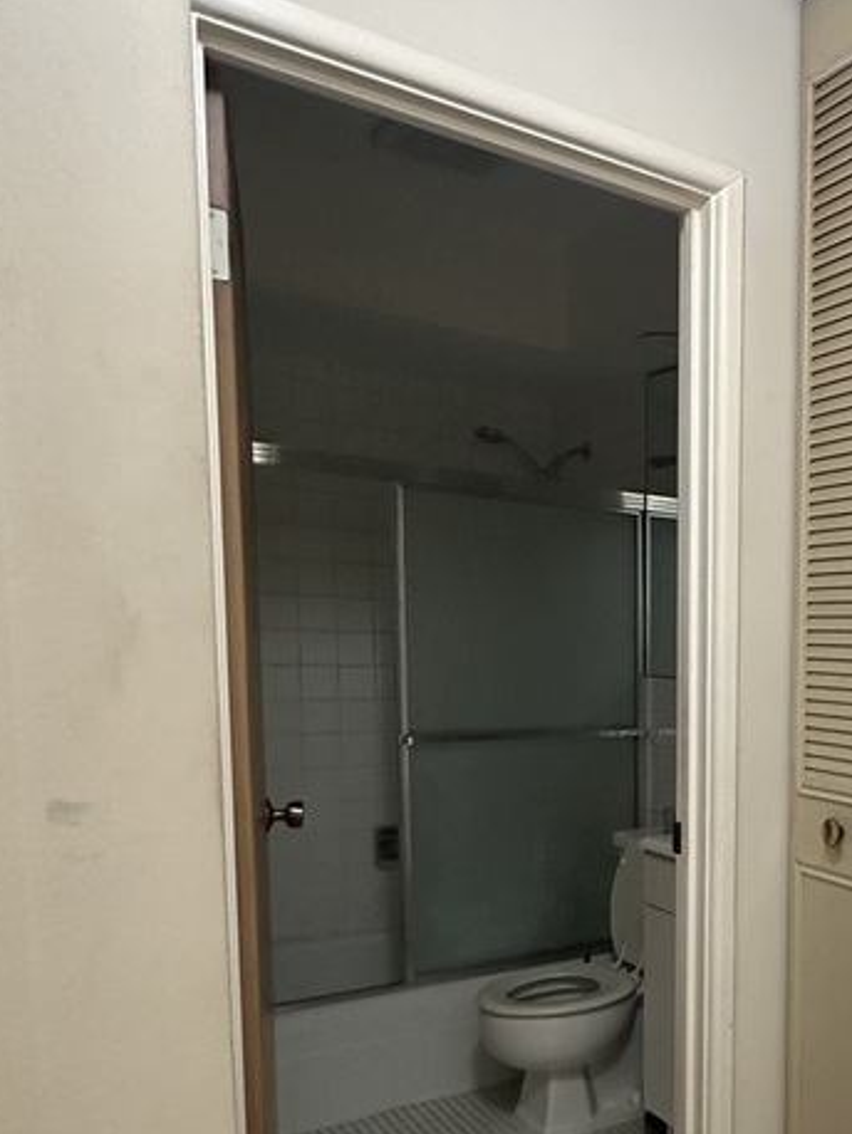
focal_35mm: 33
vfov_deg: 54.0
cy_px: 773
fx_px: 1082
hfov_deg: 37.1
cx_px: 906
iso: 320
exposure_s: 1/60
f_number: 2.2
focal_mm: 2.22
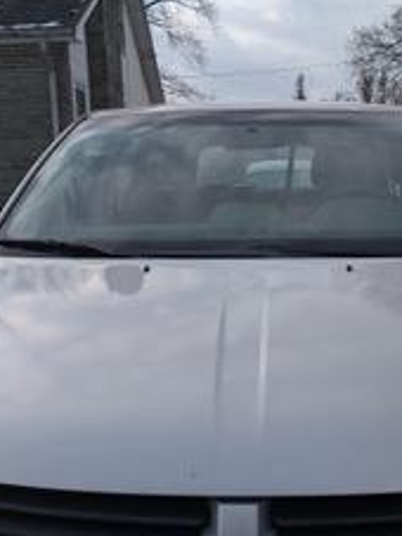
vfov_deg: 46.8
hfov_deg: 35.8
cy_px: 246
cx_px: 248
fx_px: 620
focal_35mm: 40
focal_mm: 4.53
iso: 26
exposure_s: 1/1462
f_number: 1.7
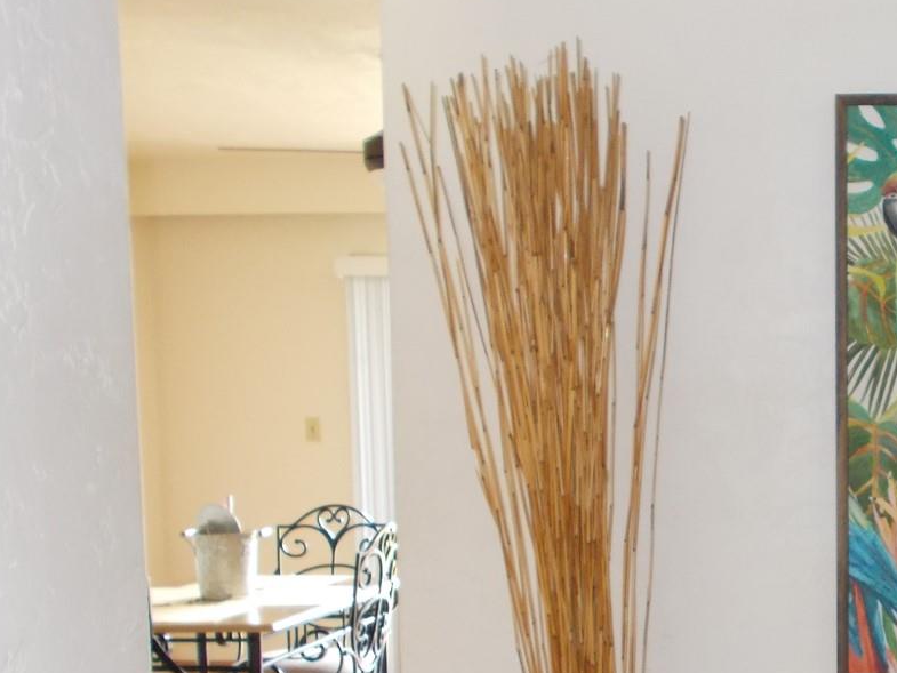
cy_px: 524
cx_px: 831
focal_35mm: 53
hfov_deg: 33.9
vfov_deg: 27.1
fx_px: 1374
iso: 200
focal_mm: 4.6
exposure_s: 1/25
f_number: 3.2
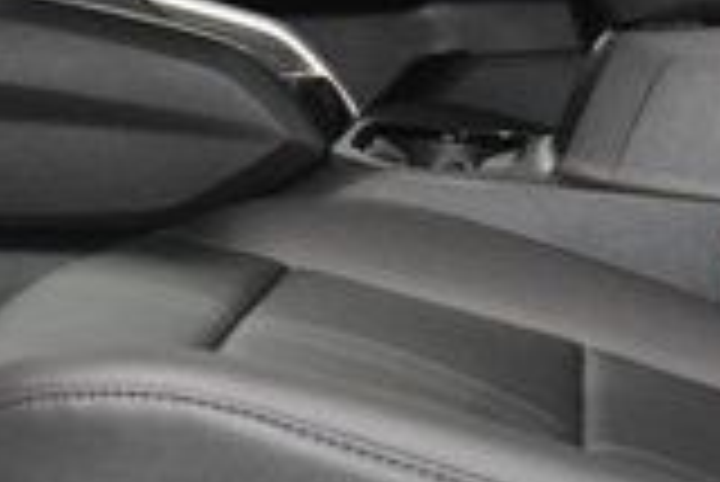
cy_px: 182
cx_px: 130
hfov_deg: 18.7
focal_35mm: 108
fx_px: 2162
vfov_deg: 12.7
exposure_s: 1/80
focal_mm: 18
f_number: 3.5
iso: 3200
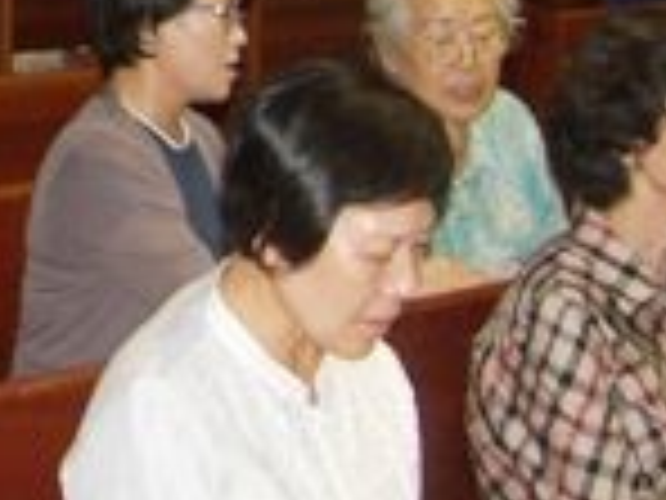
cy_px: -144
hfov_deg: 12.7
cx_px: -184
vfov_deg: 9.7
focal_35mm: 151
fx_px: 2905
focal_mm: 9
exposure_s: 1/30
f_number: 2.2
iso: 50
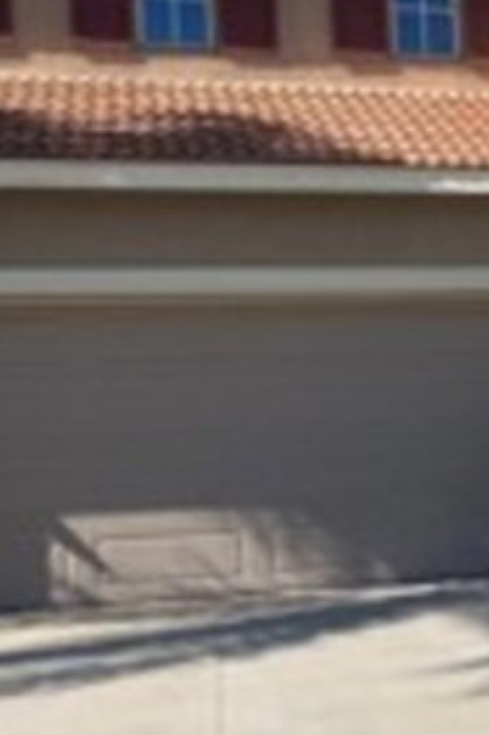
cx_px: 633
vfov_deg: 28.0
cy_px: 445
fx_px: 1469
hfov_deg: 17.7
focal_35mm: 72
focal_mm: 4.25
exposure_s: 1/3497
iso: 32
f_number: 1.8
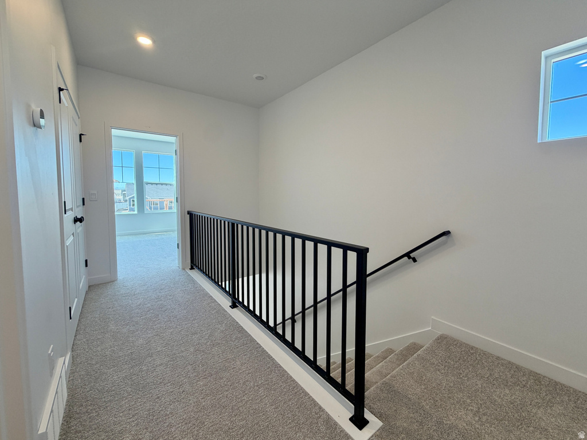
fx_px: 237
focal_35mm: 14
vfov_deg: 85.7
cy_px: 220
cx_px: 294
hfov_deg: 102.1
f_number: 2.2
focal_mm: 2.22
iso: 100
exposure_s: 1/120
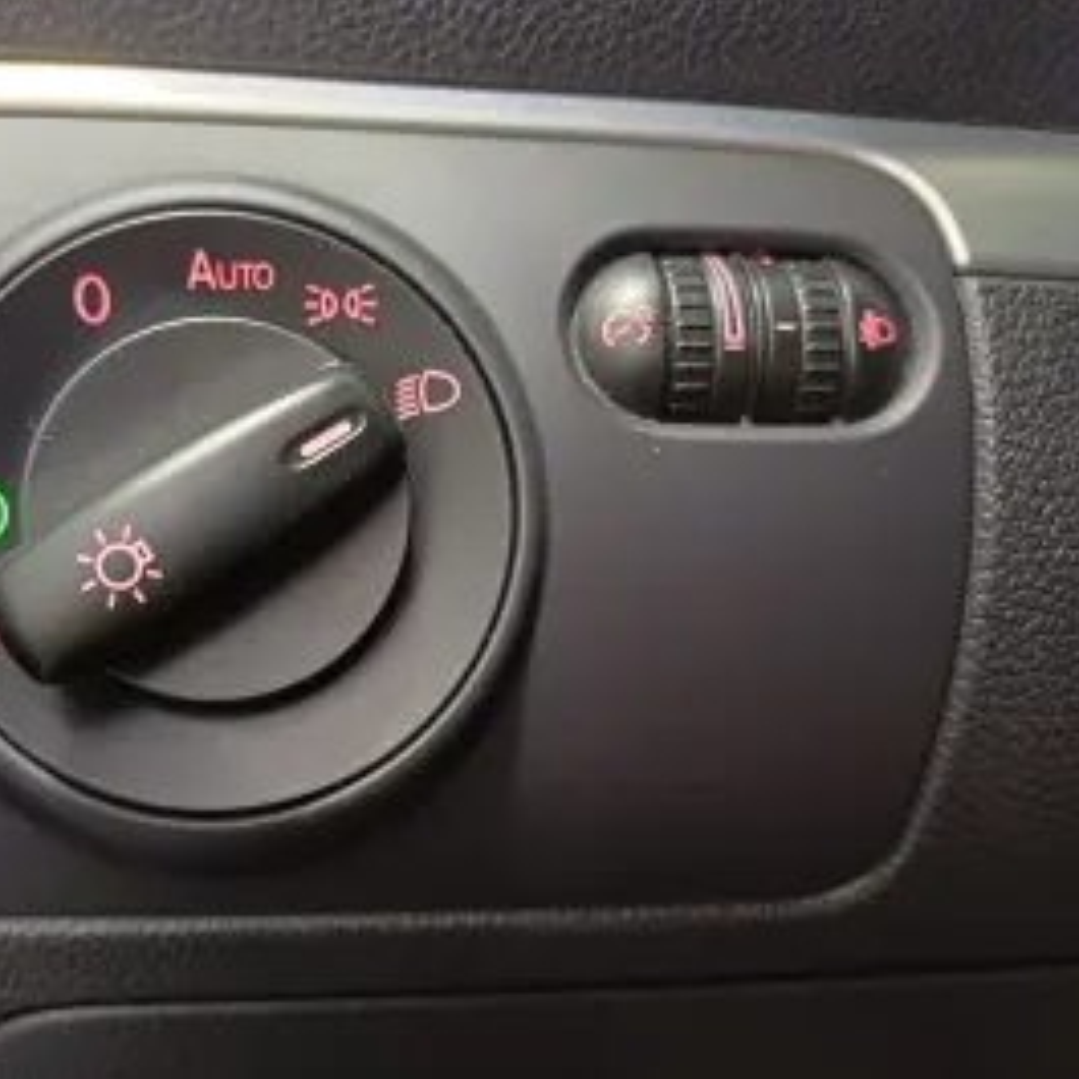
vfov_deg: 54.0
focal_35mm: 30
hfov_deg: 53.2
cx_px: 383
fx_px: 1058
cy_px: 542
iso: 400
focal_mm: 4.65
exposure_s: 1/25
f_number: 1.8
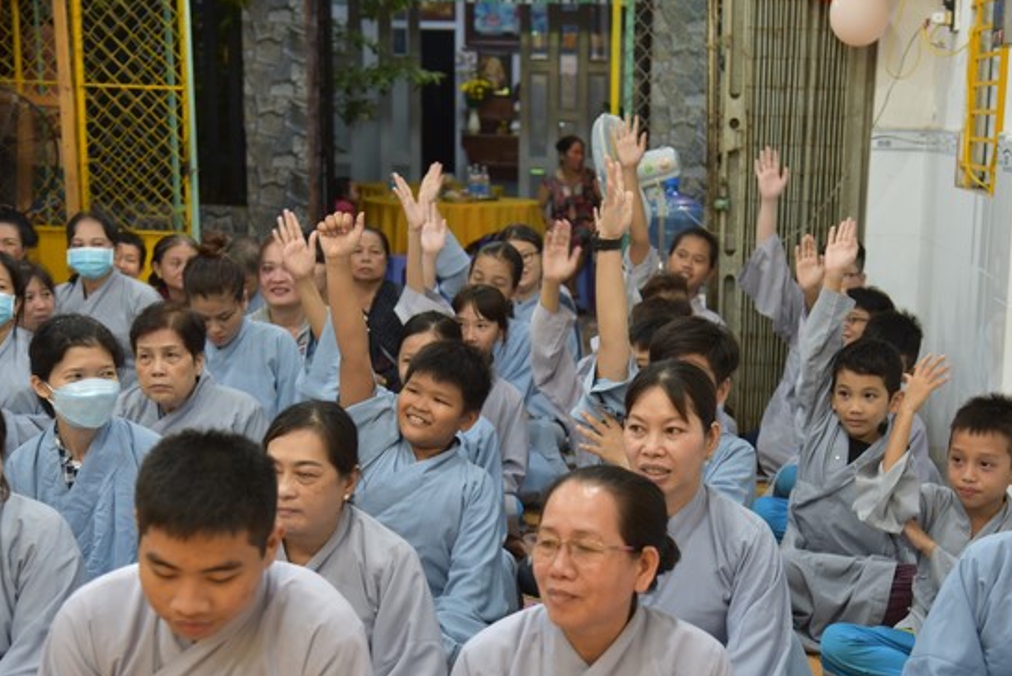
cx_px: 598
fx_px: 1744
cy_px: 399
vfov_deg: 21.9
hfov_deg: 32.3
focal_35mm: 62
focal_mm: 52
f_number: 4
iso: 800
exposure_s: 1/60
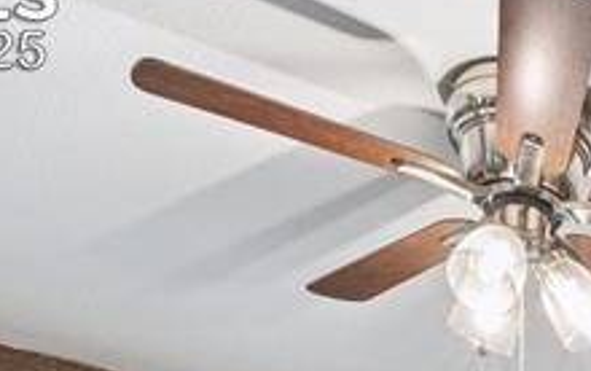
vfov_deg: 14.0
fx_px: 1145
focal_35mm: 71
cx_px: 895
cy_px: 839
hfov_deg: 23.2
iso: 100
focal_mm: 15
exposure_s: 3
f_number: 11
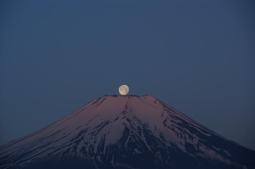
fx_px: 1115
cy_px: 84
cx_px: 128
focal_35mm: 158
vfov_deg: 8.7
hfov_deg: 13.1
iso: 200
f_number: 7.1
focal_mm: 105
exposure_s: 1/200
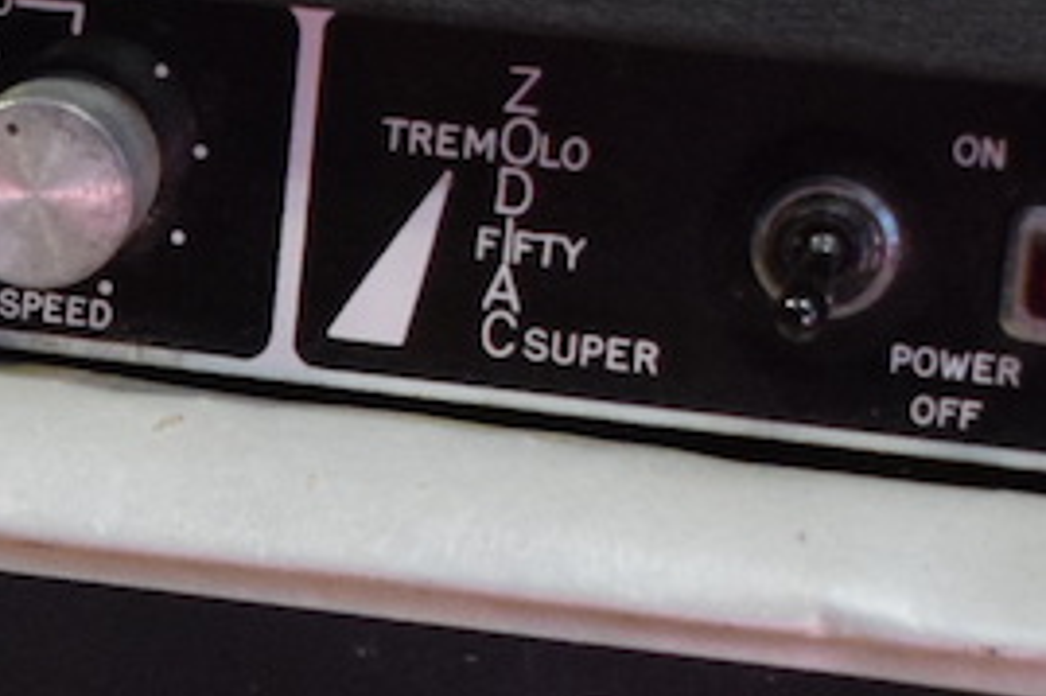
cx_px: -1256
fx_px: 7782
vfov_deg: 5.1
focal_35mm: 268
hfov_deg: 7.3
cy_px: 960
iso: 2500
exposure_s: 1/60
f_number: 4.5
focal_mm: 32
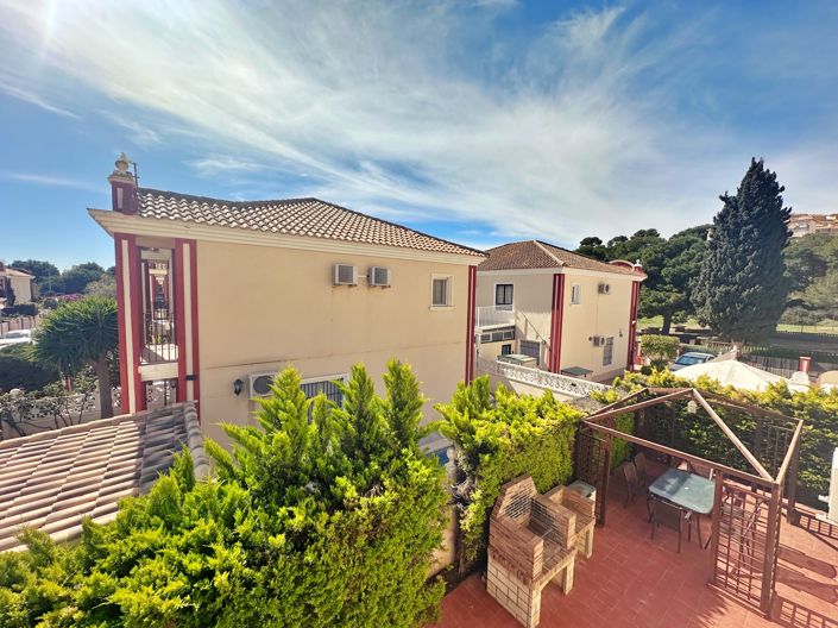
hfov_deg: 102.1
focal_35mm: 14
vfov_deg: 85.6
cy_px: 314
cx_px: 419
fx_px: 339
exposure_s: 1/2506
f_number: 2.2
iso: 40
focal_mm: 2.22
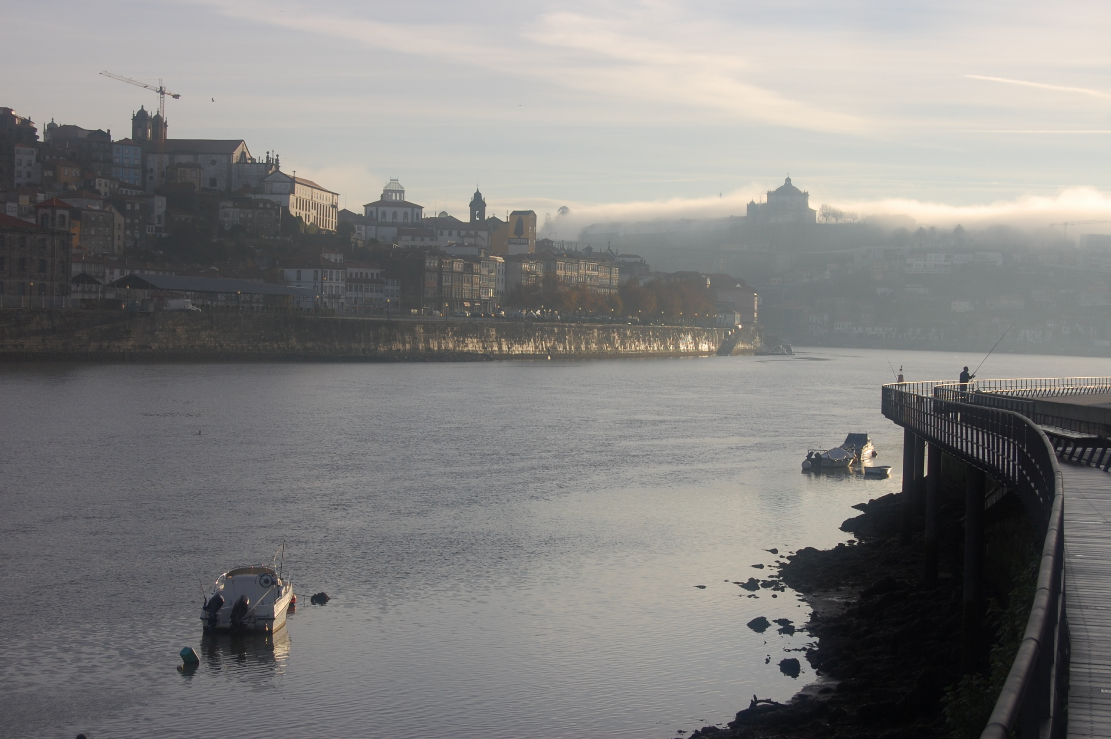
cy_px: 370
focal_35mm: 63
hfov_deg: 31.9
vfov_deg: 21.5
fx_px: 1942
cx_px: 556
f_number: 9
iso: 200
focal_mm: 42
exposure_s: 1/320
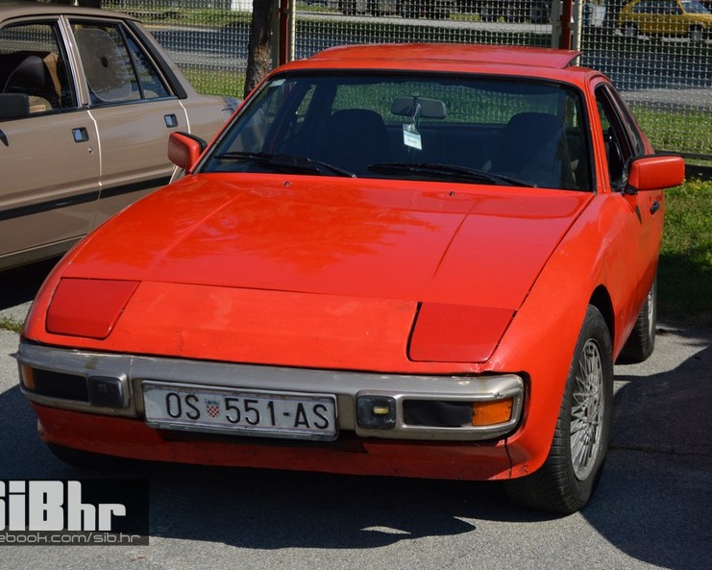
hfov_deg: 23.3
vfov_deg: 18.7
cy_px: 285
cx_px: 373
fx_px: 1728
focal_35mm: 82
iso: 100
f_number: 5.6
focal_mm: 48
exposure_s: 1/800
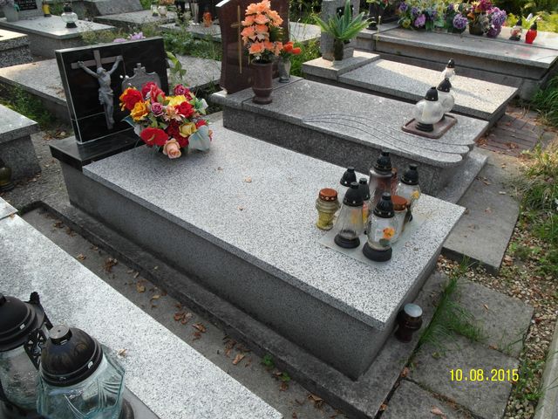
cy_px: 210
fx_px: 387
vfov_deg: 56.8
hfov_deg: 71.6
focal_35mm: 24
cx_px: 279
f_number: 3.9
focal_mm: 5.2
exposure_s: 1/180
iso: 80
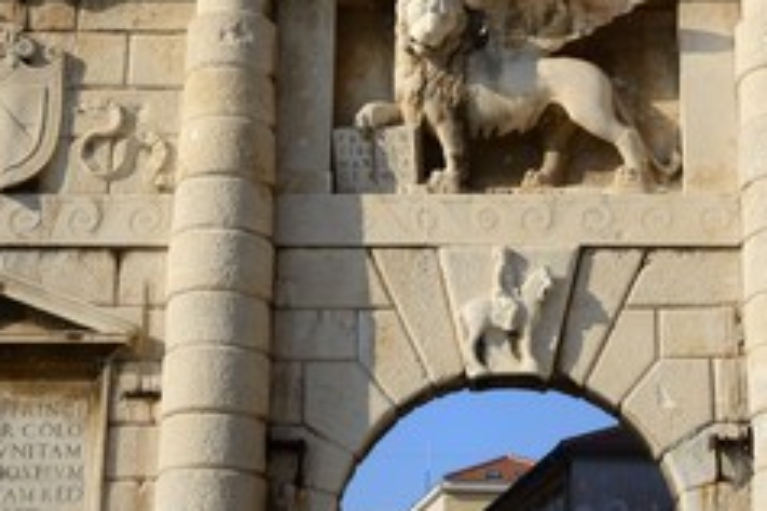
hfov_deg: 23.8
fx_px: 1811
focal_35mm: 85
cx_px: 505
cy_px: 168
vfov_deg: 16.0
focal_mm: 48
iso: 200
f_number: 13
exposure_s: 1/250
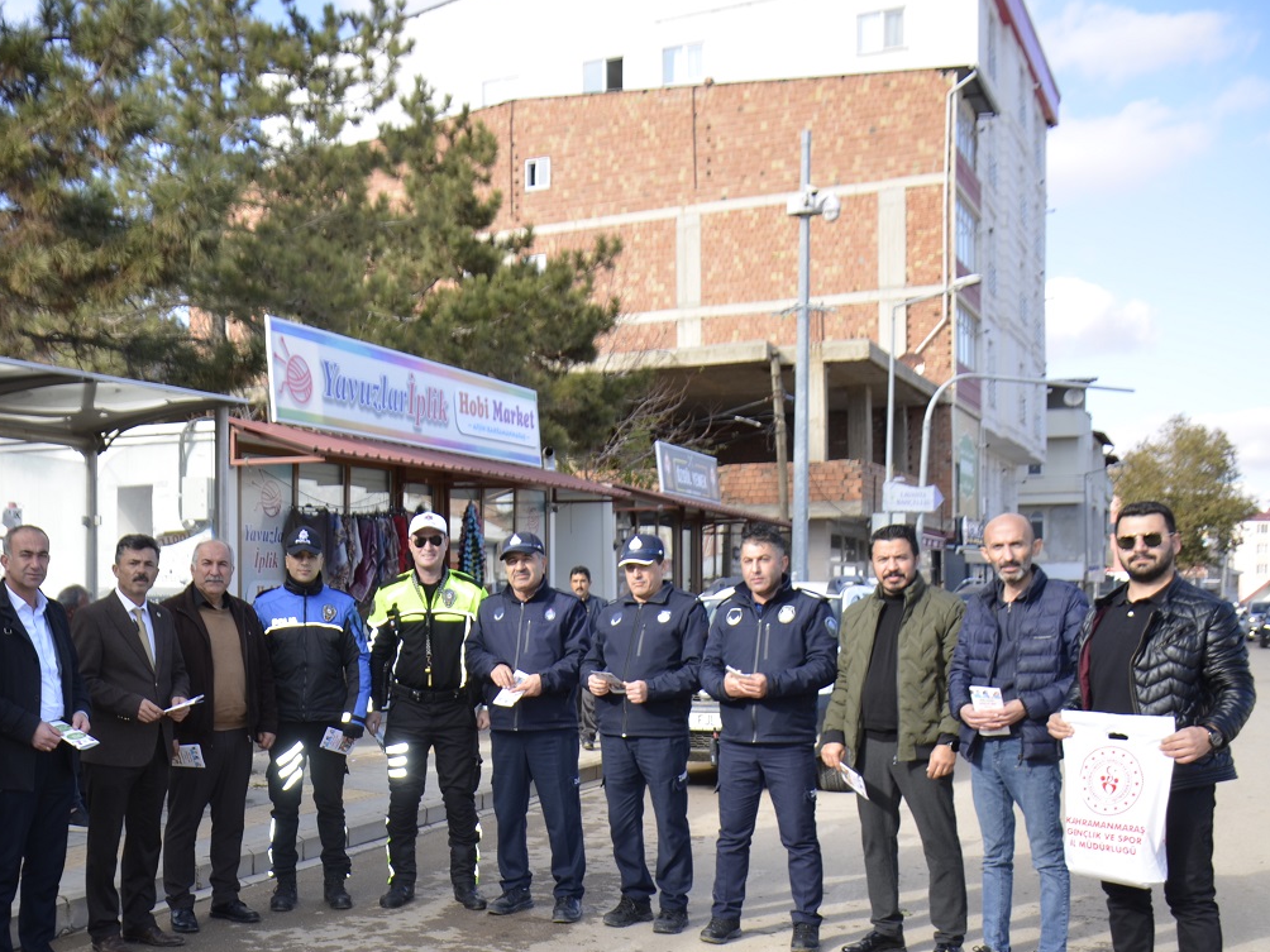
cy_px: 592
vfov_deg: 33.4
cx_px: 344
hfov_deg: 42.7
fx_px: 1578
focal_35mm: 43
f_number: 5
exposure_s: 1/250
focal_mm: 20
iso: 100
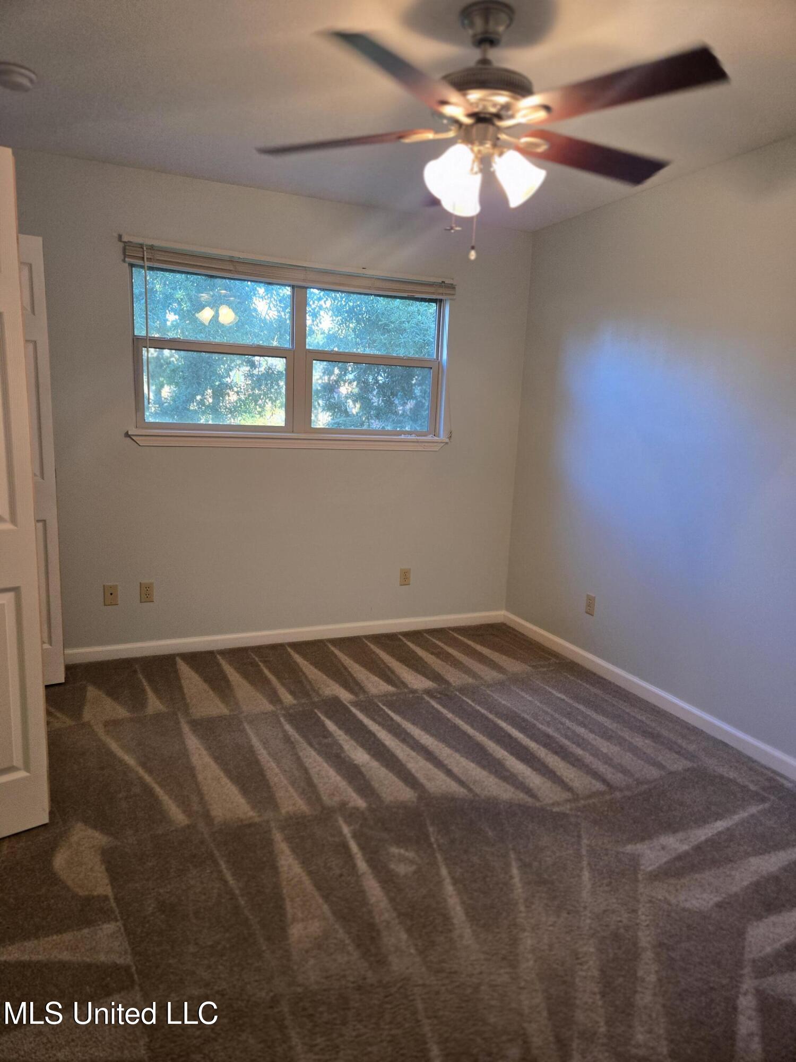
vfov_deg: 73.9
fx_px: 705
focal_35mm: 23
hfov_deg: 58.9
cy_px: 531
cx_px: 398
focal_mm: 5.4
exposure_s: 1/120
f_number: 1.8
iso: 200
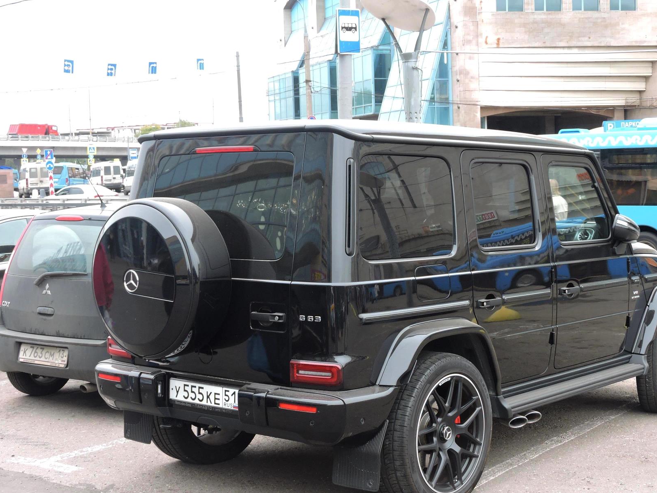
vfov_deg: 26.1
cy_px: 234
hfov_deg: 34.3
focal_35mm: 56
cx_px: 374
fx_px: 1063
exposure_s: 1/60
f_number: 4
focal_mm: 8.1
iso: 100
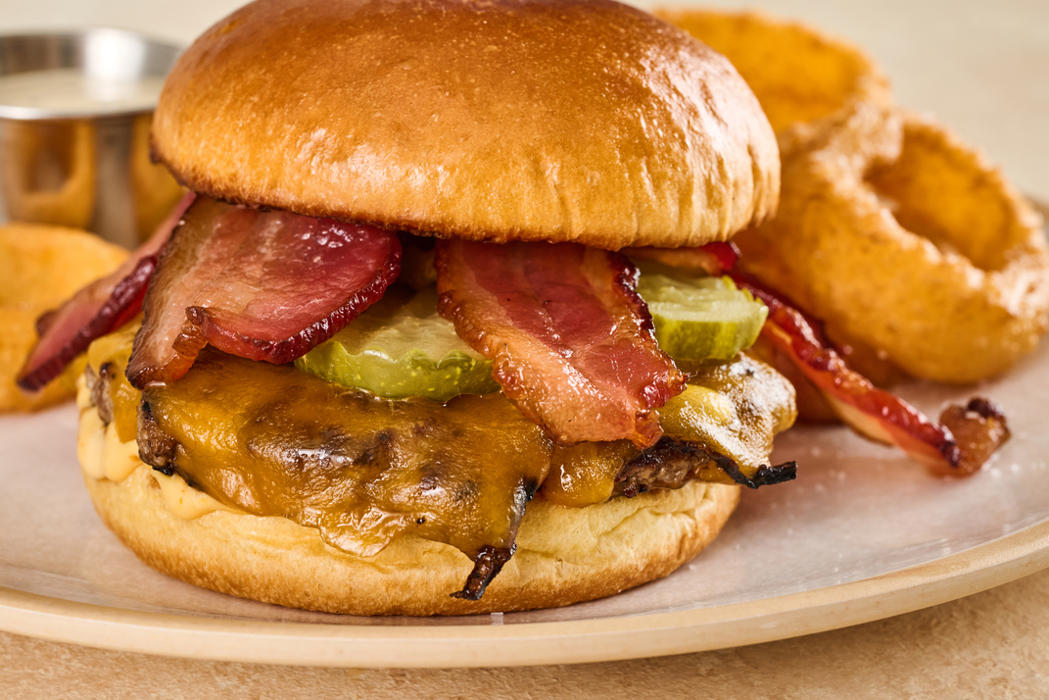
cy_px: 330
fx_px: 1632
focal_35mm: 56
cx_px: 471
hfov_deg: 35.6
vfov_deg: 24.2
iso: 250
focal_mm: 50
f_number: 11
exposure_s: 1/160
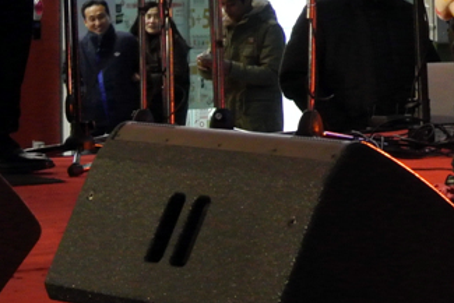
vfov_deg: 6.5
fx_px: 2637
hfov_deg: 9.5
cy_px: -76
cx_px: 745
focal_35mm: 209
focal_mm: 19.9
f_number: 4.8
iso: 800
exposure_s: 1/125
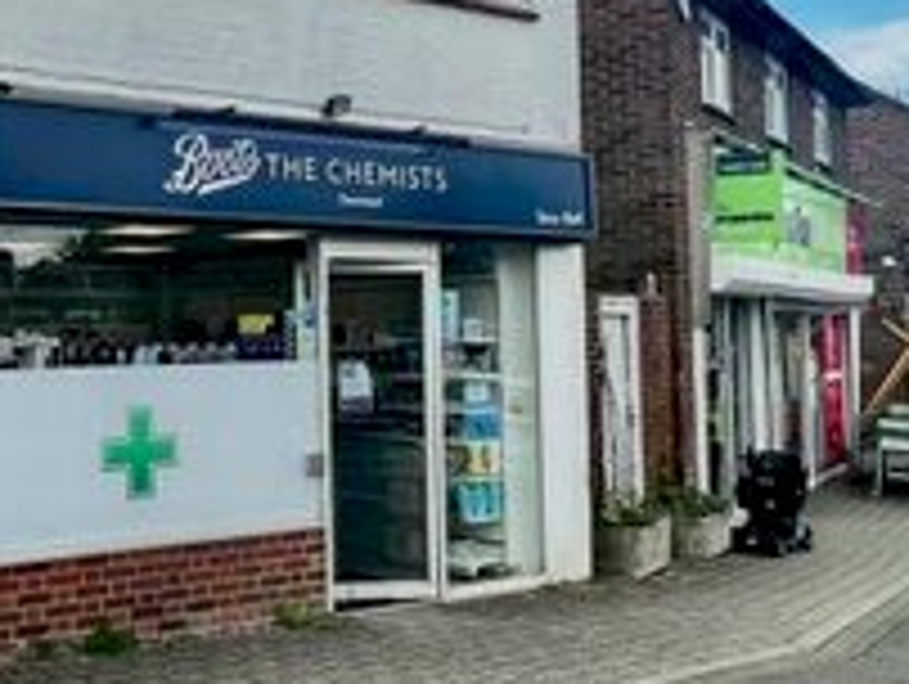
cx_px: 81
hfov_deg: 38.9
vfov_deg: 32.1
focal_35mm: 45
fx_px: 1183
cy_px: 272
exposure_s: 1/737
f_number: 1.8
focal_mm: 1.57
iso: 32
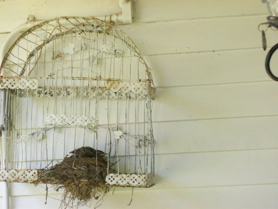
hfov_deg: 18.2
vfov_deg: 13.7
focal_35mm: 108
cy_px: 104
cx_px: 139
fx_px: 867
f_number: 4.8
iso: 200
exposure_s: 1/128
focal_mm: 18
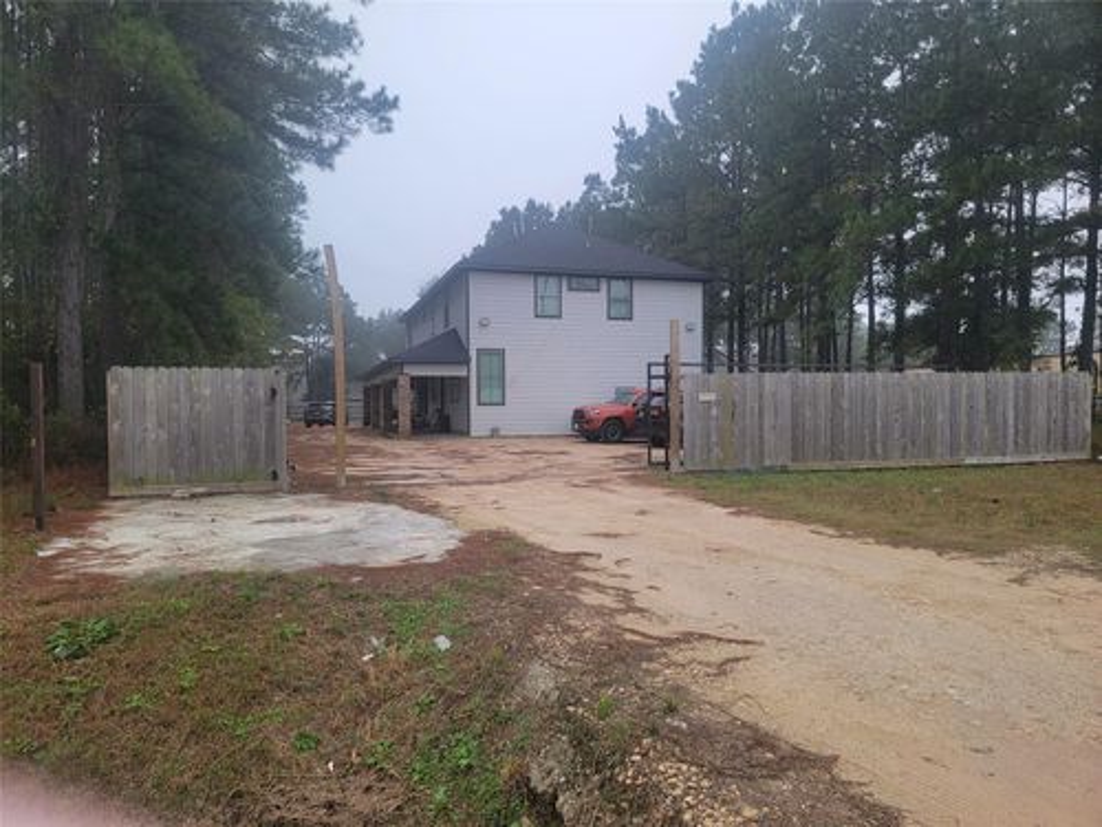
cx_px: 551
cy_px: 414
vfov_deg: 56.8
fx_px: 764
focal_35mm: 24
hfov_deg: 71.6
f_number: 1.8
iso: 16
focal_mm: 6.7
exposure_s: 1/299
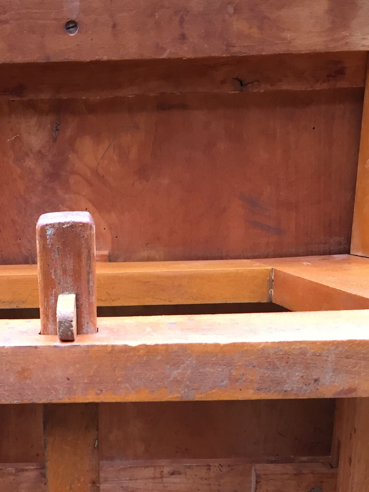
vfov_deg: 30.6
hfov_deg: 24.1
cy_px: 450
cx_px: 80
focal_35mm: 60
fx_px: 853
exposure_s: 1/33
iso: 80
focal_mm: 4.15
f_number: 2.2
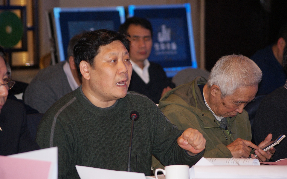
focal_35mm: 201
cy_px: 92
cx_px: 143
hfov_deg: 10.4
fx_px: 1572
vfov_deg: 6.5
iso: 400
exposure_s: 1/125
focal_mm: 130
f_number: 4.5
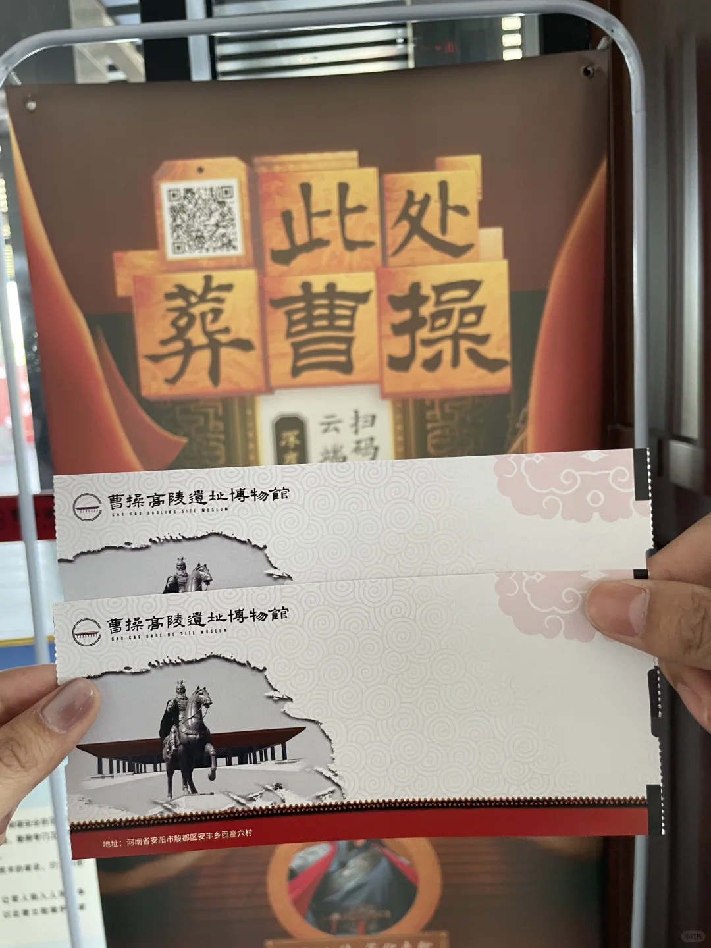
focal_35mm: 26
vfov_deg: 67.3
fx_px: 712
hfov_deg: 53.1
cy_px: 474
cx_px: 356
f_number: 1.6
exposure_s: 1/69
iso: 125
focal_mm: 4.2
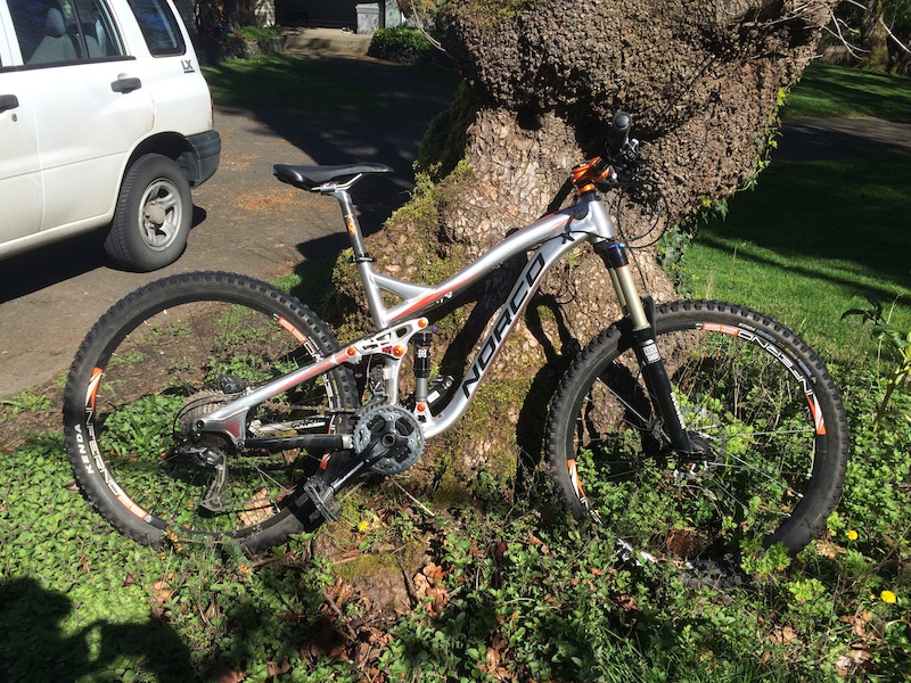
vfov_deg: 48.2
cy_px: 342
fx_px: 763
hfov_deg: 61.7
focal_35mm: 29
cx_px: 456
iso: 32
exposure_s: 1/1580
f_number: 2.2
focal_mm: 4.15
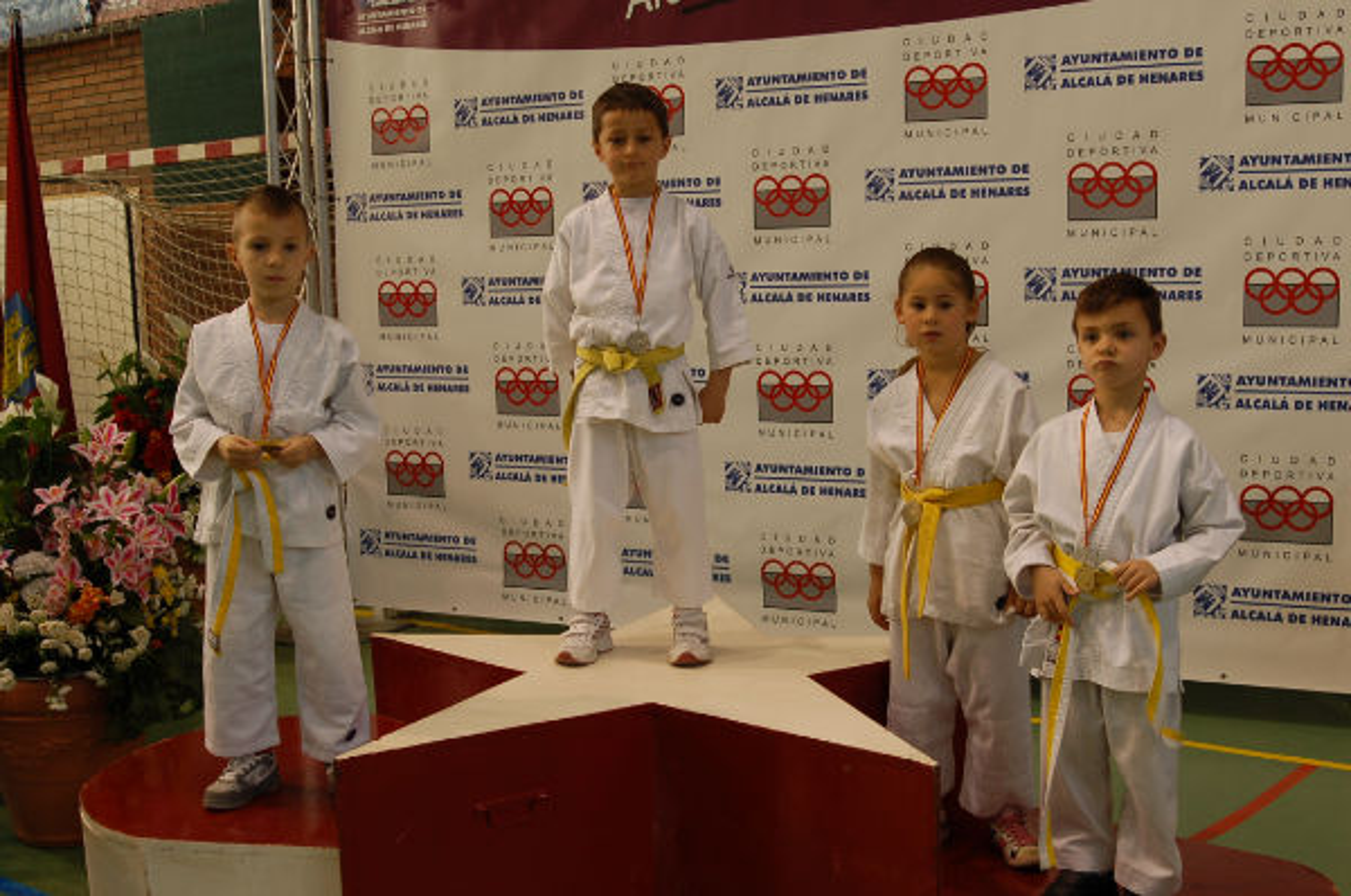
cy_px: 448
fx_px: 1574
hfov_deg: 46.5
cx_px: 676
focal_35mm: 42
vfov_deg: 31.8
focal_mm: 28
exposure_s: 1/60
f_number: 4
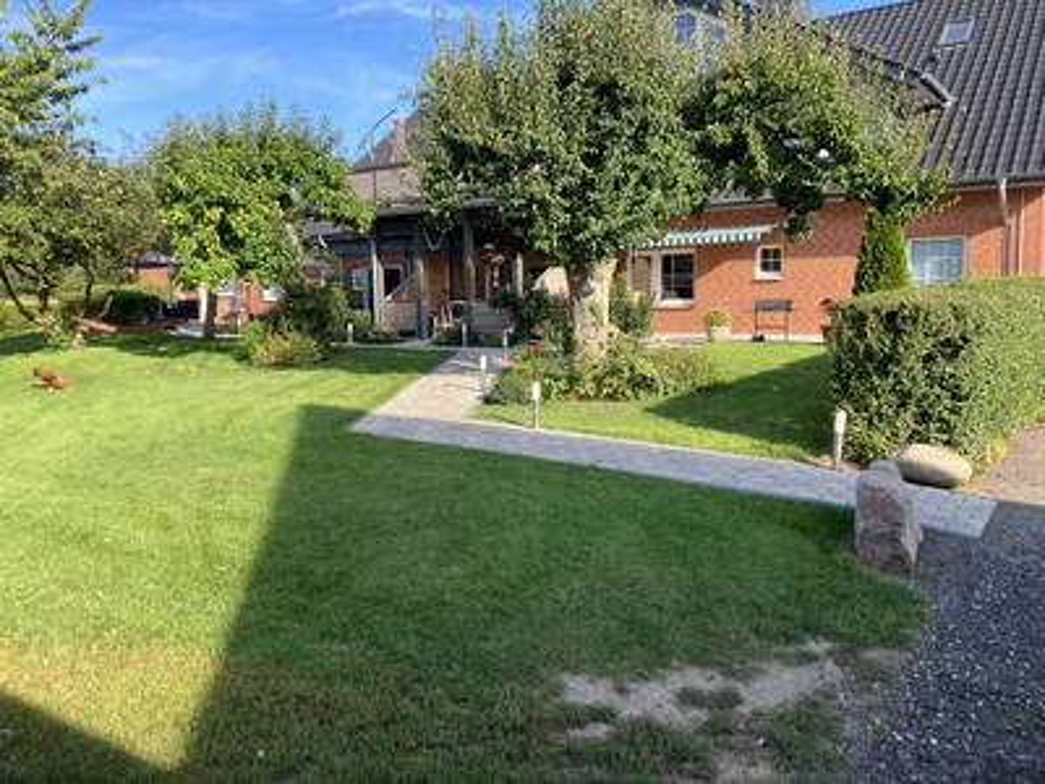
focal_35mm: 28
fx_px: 845
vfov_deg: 49.7
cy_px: 392
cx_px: 522
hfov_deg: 63.4
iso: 32
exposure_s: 1/506
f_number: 1.8
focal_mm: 3.99
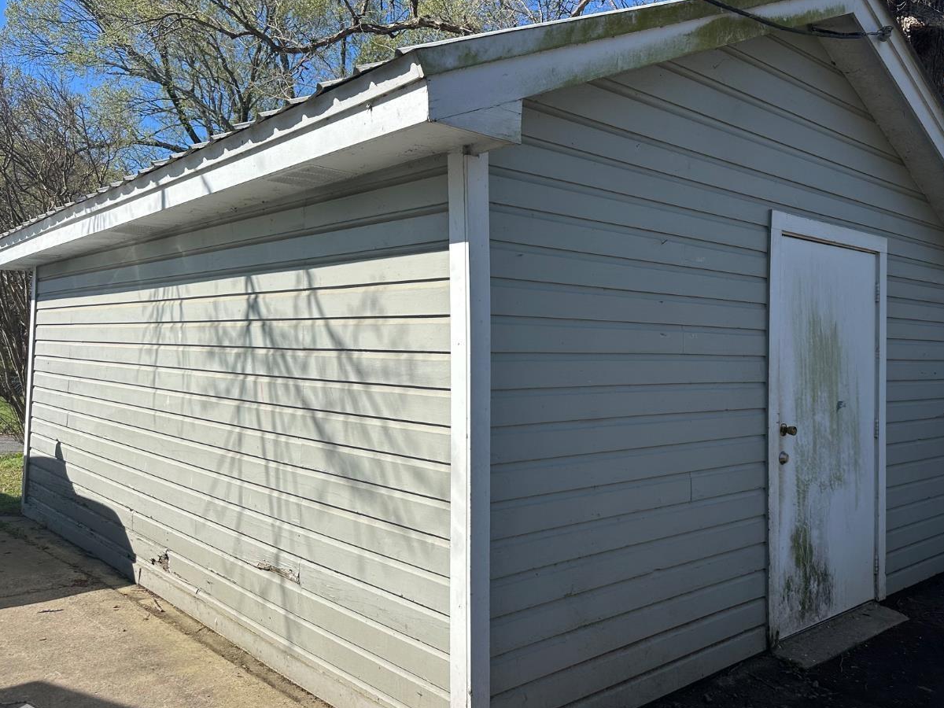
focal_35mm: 30
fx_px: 818
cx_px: 577
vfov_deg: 46.8
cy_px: 335
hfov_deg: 59.4
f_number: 1.78
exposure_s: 1/4348
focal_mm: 6.86
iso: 80
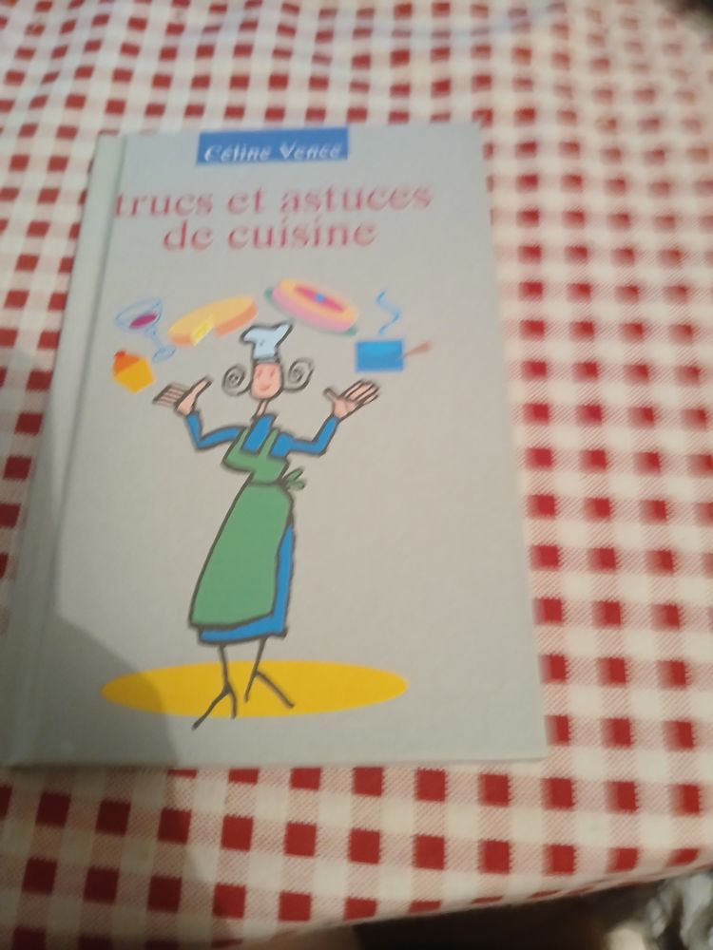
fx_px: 714
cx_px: 356
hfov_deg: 53.1
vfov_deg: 67.3
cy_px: 475
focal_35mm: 26
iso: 500
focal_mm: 3.98
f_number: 1.8
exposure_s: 1/20
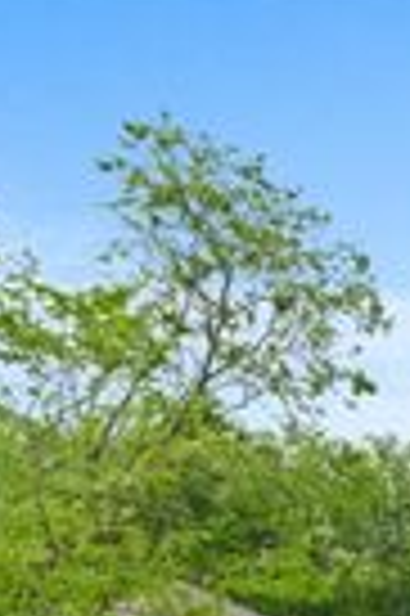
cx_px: 1027
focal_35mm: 74
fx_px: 1269
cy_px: 717
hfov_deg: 13.1
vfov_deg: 25.0
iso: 640
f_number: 9
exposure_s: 1/200
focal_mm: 20.3
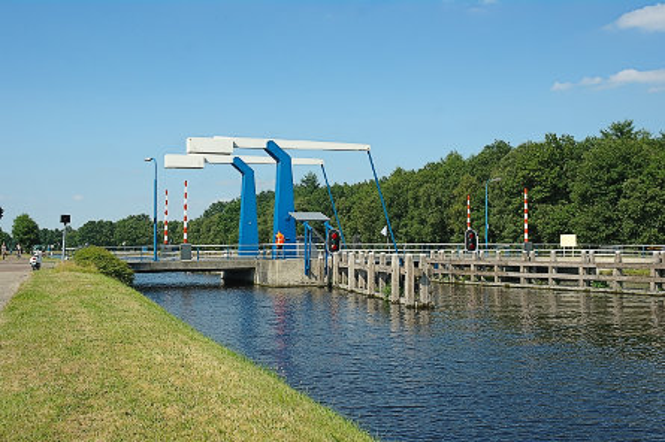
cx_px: 332
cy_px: 221
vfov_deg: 30.5
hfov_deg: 44.5
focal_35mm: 44
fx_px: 812
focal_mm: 29
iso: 100
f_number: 10
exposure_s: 1/125
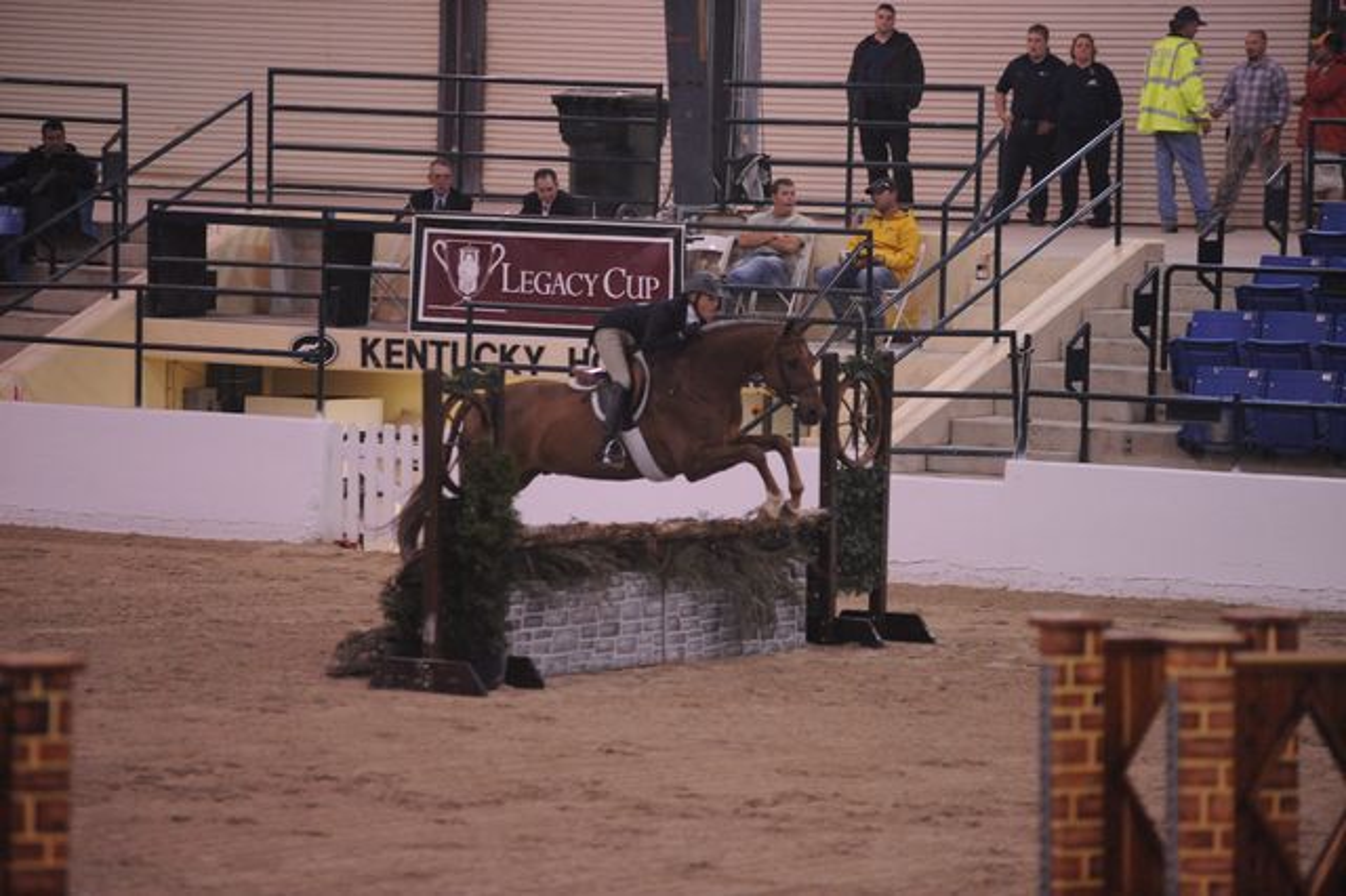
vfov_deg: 6.9
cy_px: 448
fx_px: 7474
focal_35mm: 200
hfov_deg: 10.3
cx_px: 673
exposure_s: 1/400
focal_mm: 200
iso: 5000
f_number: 2.8
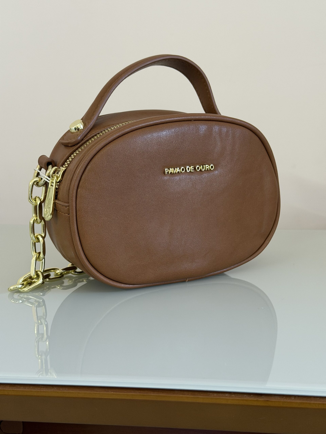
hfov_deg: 30.3
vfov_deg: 39.7
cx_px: 163
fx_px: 603
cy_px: 217
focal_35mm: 48
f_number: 1.78
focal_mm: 6.76
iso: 250
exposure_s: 1/60
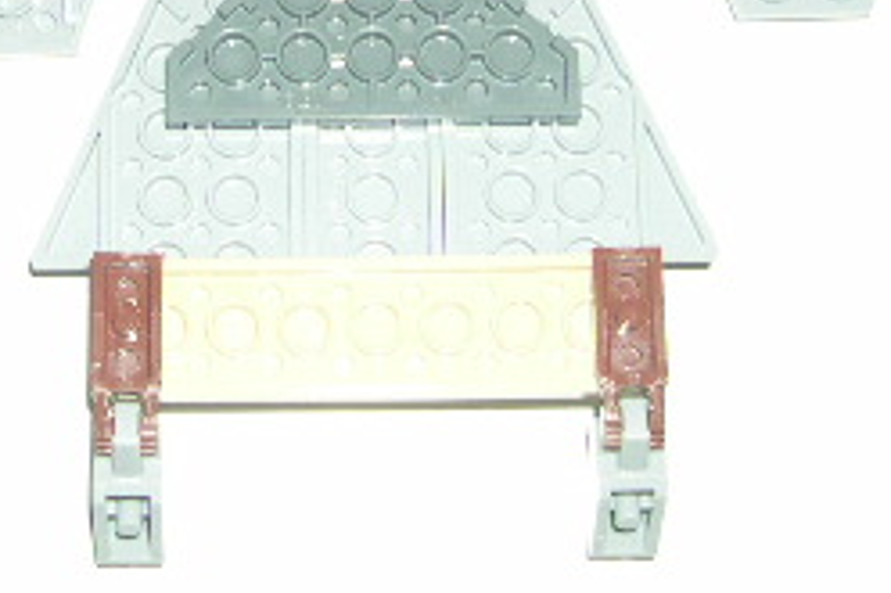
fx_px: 2523
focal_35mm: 102
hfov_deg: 19.9
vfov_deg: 13.0
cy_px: -140
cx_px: 219
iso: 100
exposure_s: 1/60
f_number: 2.8
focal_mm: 8
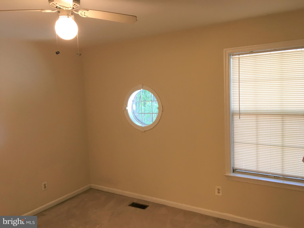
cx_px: 152
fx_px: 255
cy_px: 114
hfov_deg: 61.7
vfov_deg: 48.2
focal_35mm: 29
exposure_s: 1/30
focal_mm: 4.15
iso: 64
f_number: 2.2
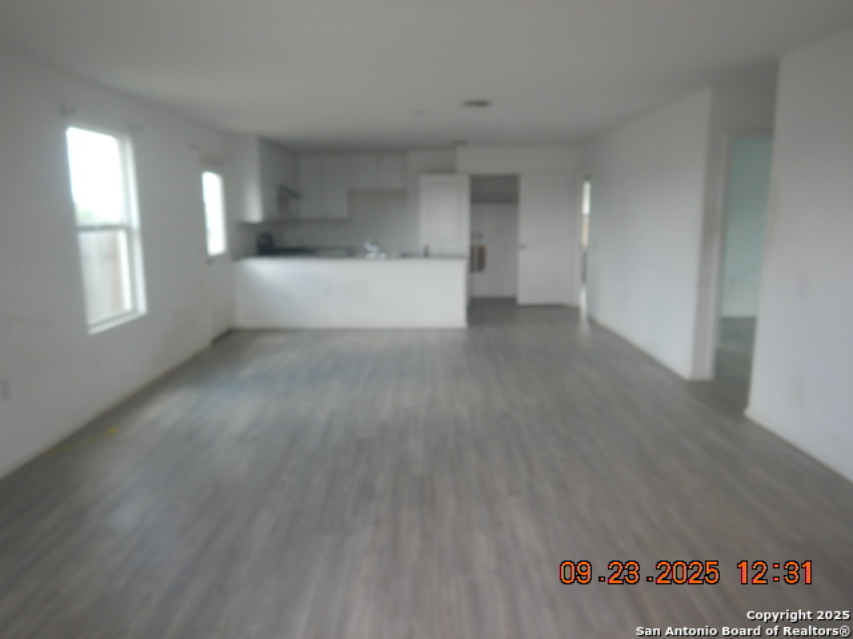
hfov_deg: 71.6
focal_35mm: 24
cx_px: 426
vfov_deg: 56.8
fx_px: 591
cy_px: 320
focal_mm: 4.3
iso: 125
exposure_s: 1/50
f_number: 2.8
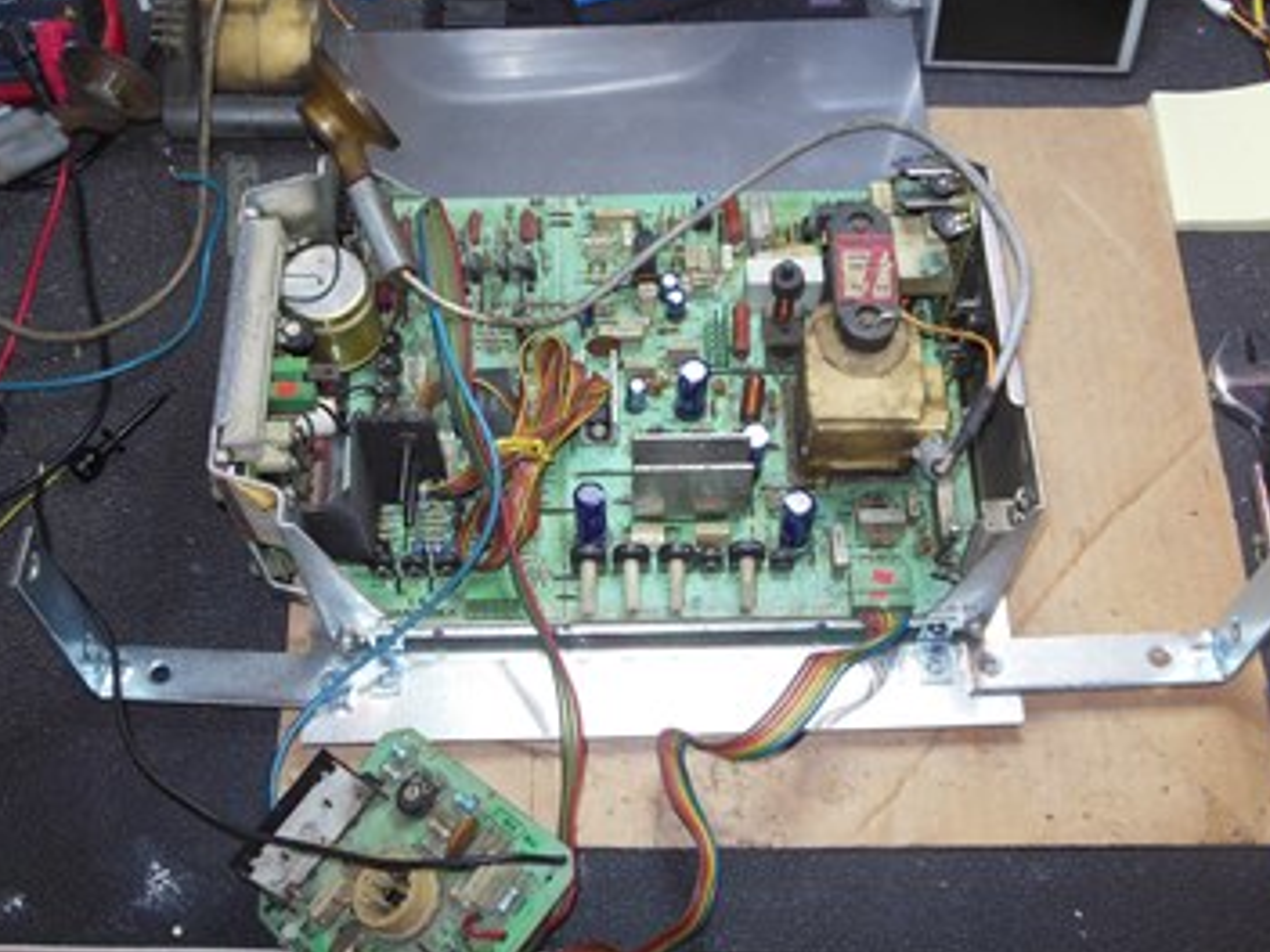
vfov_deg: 34.3
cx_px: 621
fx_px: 1541
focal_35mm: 42
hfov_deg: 44.8
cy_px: 469
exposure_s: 1/30
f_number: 3.5
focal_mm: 6
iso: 200
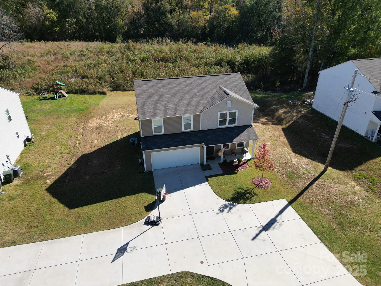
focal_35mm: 24
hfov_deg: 71.6
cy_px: 143
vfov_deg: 56.8
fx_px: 264
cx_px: 190
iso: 120
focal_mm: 6.72
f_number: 1.7
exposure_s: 1/2000
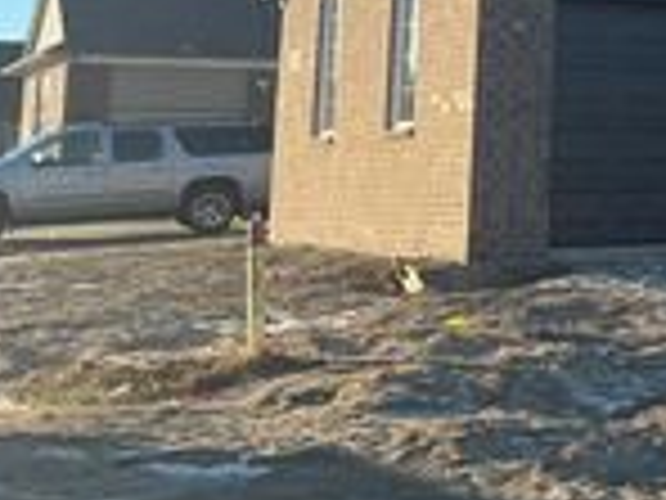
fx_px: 1693
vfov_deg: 16.2
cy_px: -79
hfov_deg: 19.3
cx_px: 1012
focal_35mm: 88
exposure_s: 1/2008
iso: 50
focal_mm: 5.7
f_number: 1.5
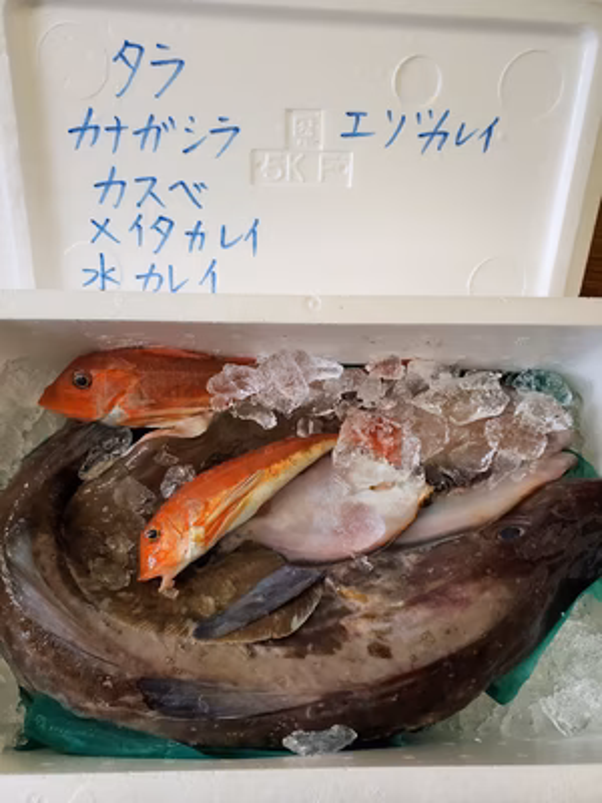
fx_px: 603
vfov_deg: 67.3
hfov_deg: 53.1
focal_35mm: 26
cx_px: 301
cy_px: 402
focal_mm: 4.3
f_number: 2.4
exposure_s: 1/50
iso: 400
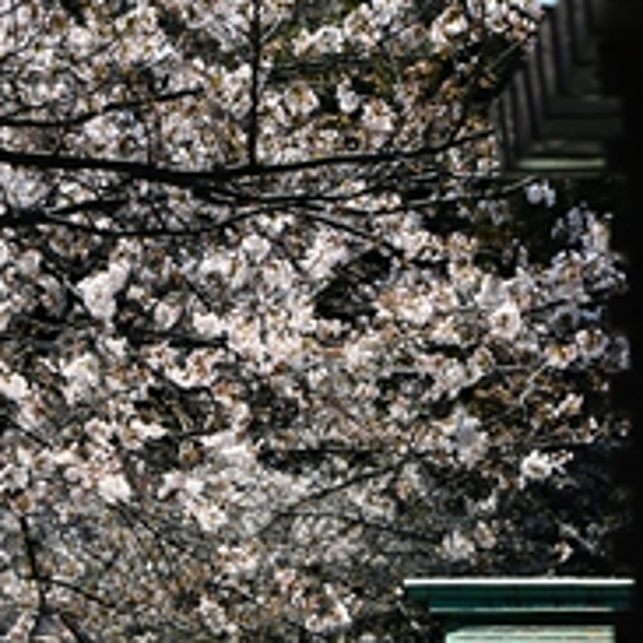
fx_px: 11706
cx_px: 256
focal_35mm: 557
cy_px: 367
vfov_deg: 3.1
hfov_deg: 3.1
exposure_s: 1/500
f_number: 11
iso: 400
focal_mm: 300
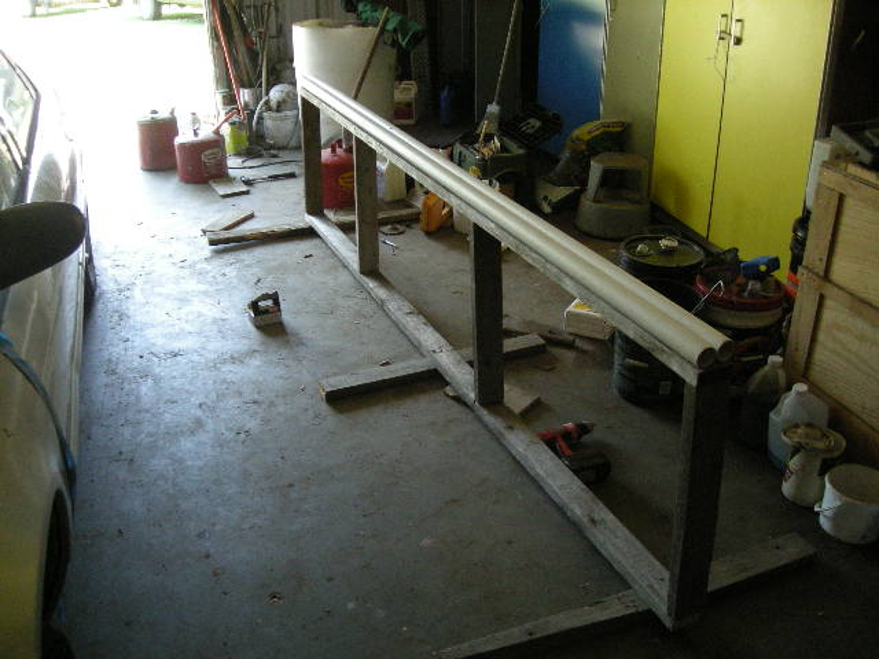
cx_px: 440
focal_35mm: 35
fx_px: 889
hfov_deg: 52.6
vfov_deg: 40.7
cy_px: 330
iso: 339
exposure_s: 1/62.8
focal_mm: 5.7
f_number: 2.8
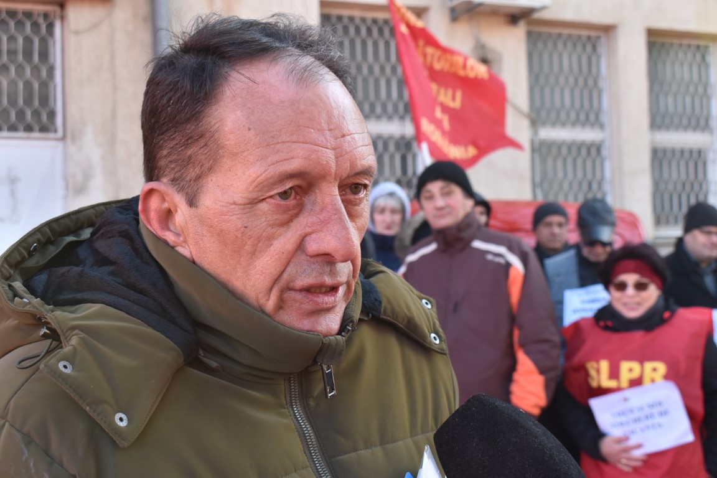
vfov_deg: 25.8
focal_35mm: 52
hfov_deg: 37.9
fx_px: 1046
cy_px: 239
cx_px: 358
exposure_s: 1/200
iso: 400
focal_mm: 35
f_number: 7.1
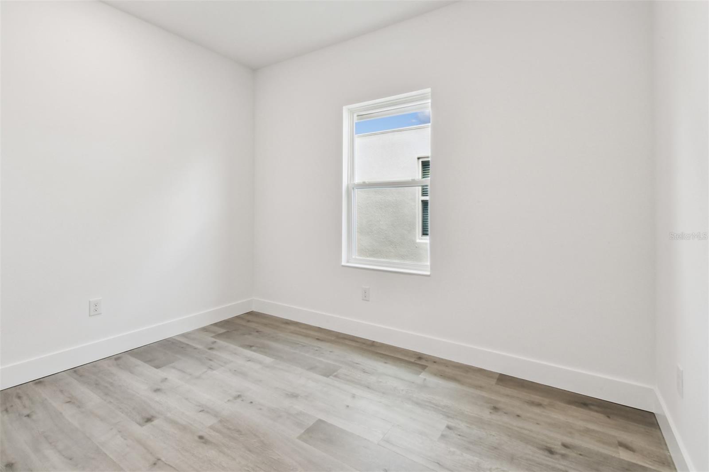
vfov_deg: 77.3
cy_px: 236
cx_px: 354
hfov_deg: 100.4
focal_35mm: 15
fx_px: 295
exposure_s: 1/2
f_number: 22
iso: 100
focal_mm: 10
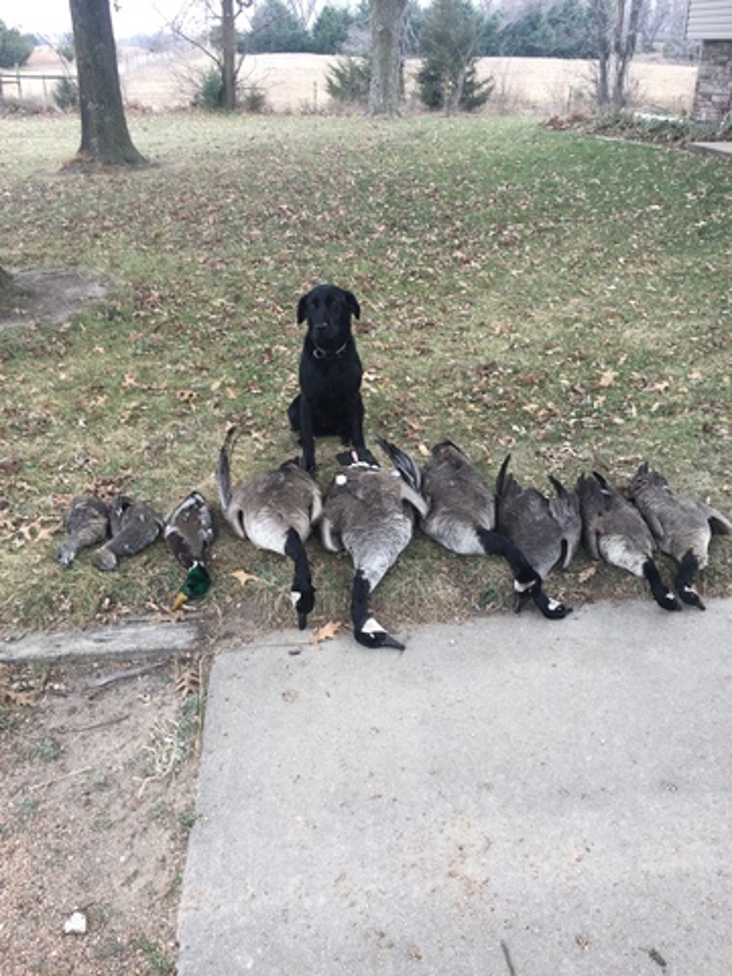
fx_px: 818
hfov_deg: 48.2
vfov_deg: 61.7
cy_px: 488
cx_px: 366
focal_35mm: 29
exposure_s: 1/120
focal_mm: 4.15
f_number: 2.2
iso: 40
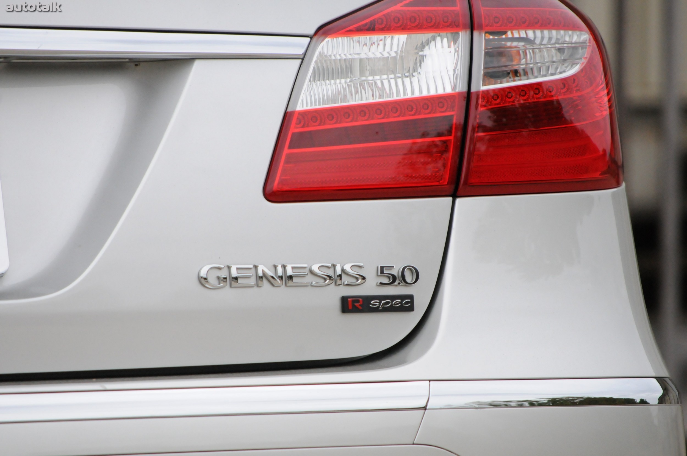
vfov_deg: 4.6
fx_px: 5719
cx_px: 344
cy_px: 228
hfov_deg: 6.9
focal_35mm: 300
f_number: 8
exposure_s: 1/1000
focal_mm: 200
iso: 2000
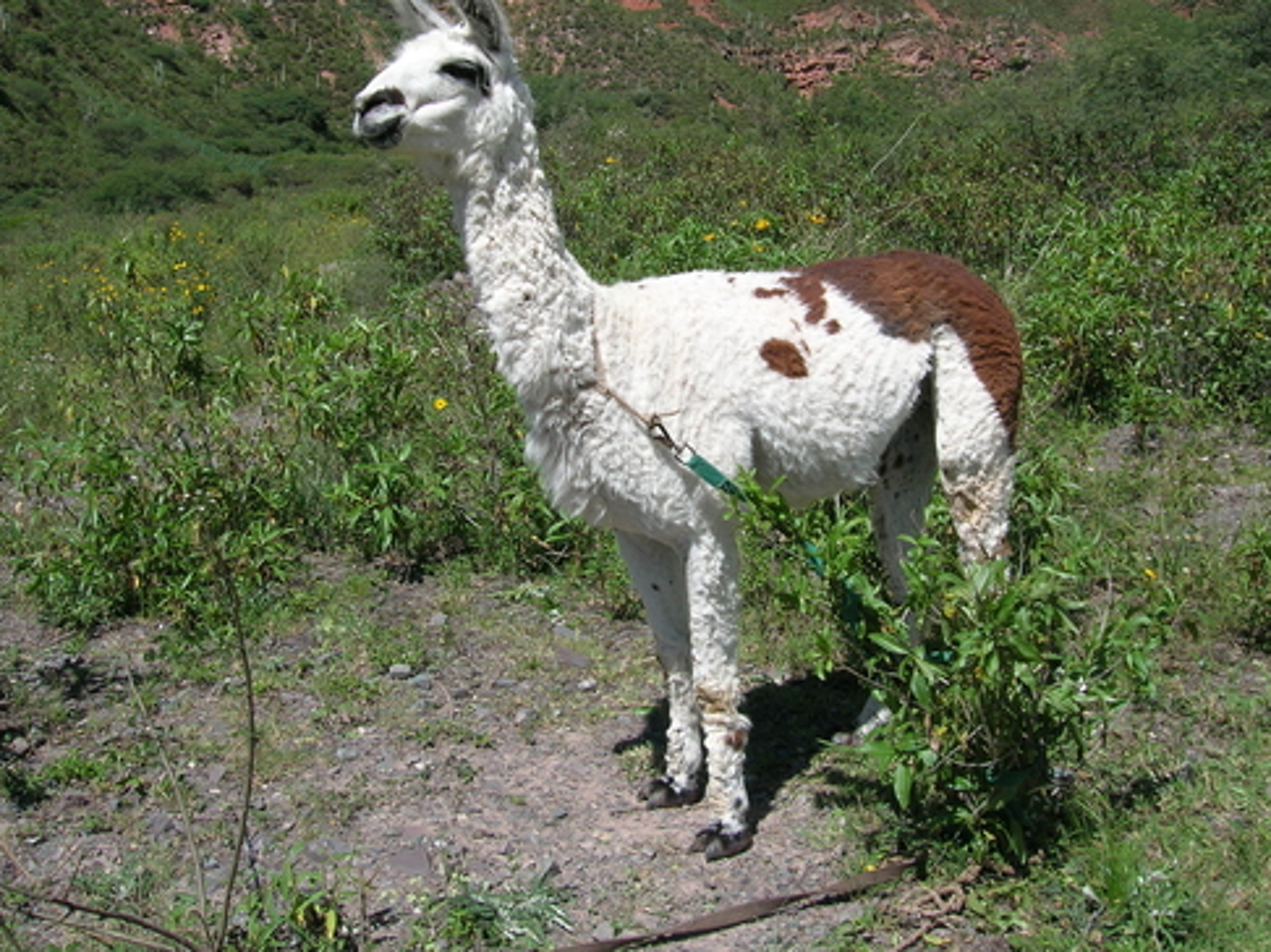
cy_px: 374
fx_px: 1541
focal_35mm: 42
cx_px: 664
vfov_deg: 34.2
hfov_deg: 44.8
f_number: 4.9
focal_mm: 5.7
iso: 50
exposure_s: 1/430
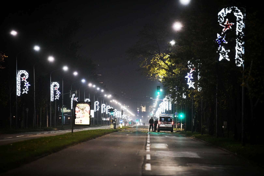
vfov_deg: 6.9
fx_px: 1467
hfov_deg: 10.3
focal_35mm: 200
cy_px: 88
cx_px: 132
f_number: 3.2
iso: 3200
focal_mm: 200
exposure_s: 1/60
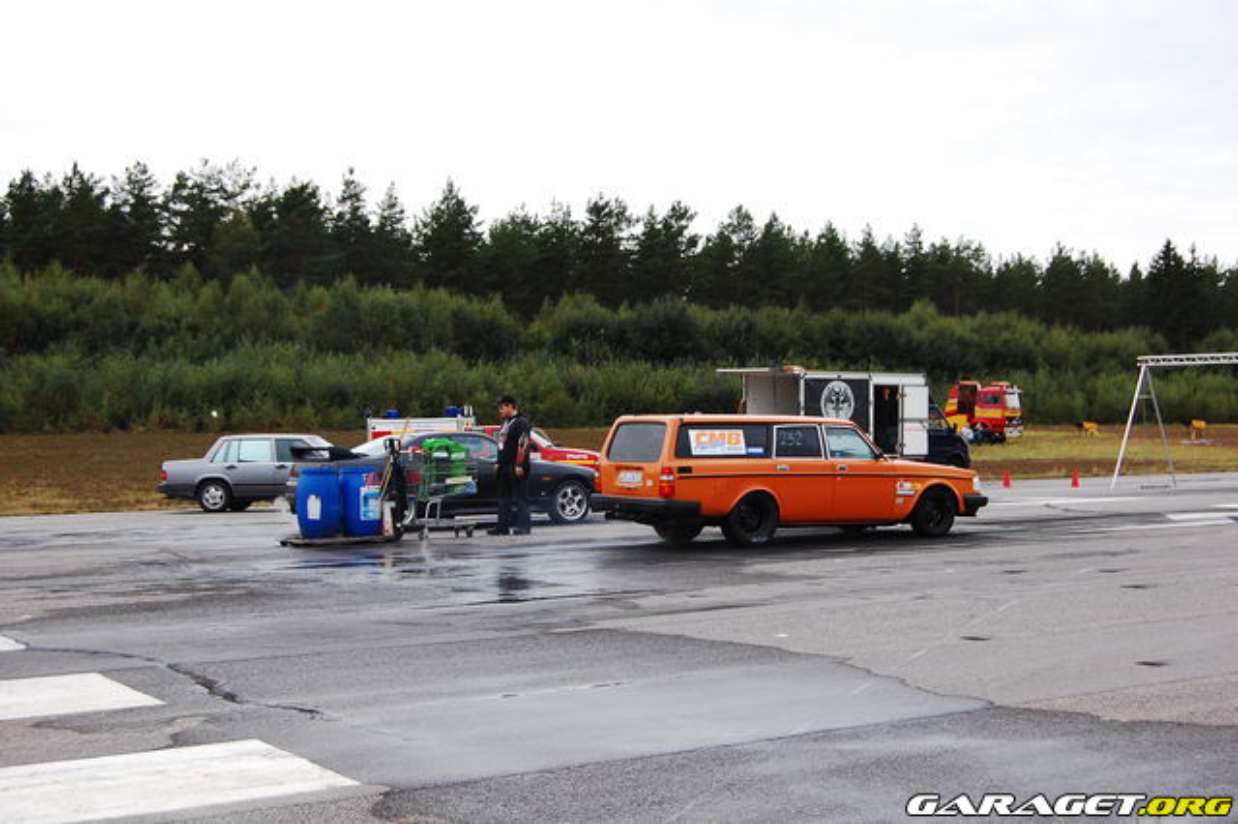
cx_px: 619
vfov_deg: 26.5
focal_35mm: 51
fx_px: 1753
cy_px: 412
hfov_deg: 38.9
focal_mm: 34
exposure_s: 1/250
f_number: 6.3
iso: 200
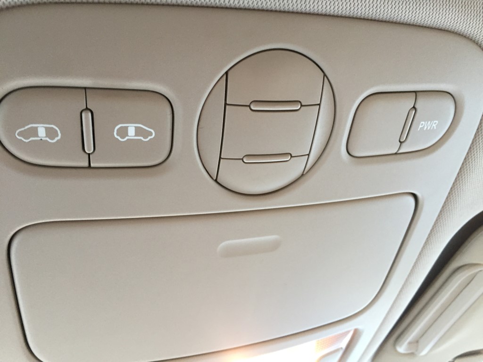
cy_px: 181
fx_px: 405
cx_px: 242
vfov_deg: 48.2
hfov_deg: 61.7
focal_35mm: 29
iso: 125
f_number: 2.2
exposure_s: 1/30
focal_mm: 4.15
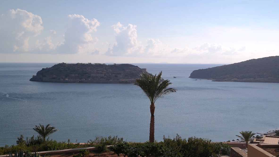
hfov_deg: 39.9
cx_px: 138
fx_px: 385
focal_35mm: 52
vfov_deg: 23.0
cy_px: 90
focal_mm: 32
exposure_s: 1/400
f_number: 8
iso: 100
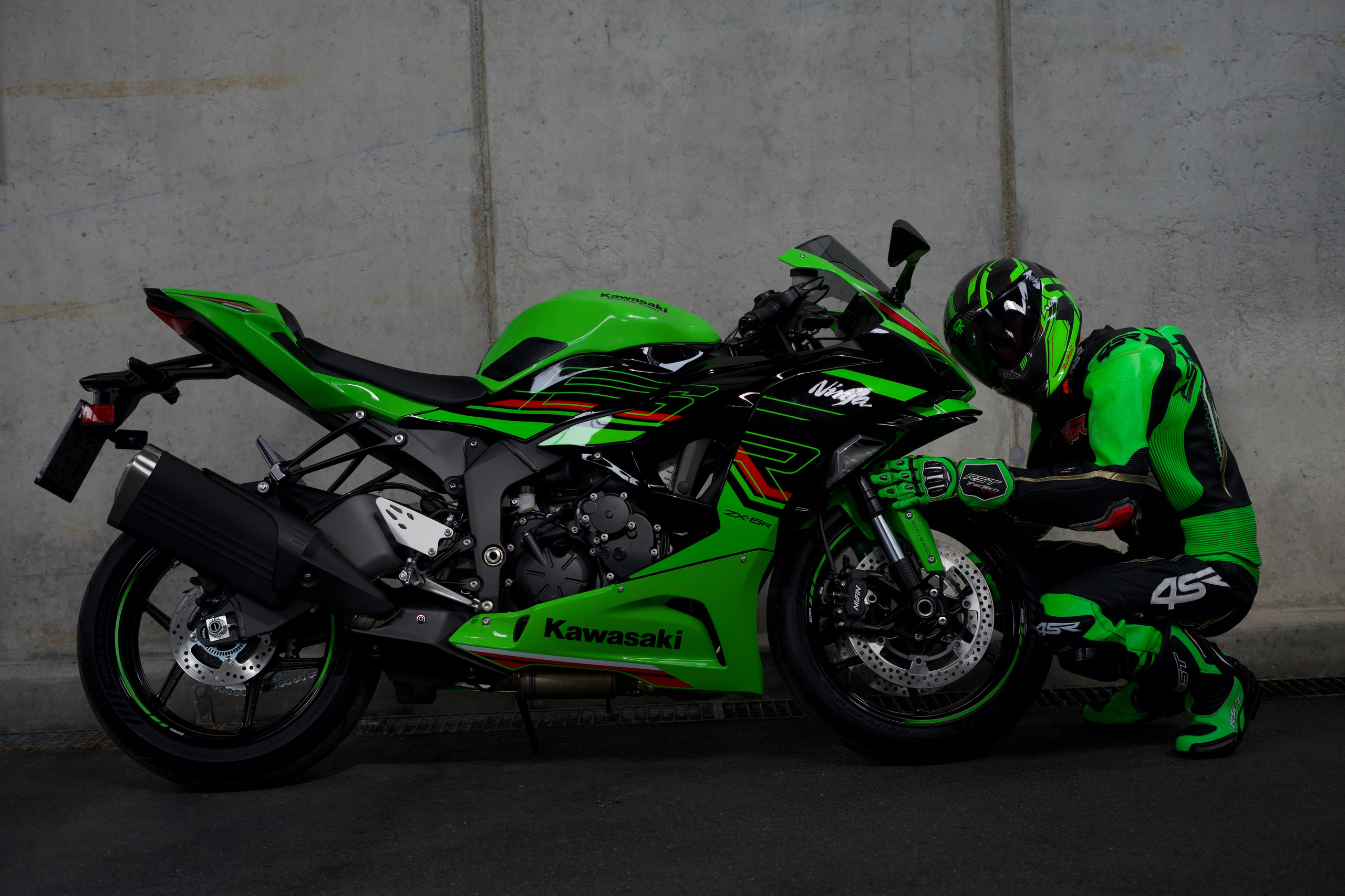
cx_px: 672
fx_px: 1868
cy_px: 448
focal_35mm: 50
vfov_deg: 27.0
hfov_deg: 39.6
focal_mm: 50
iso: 500
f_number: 3.2
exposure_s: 1/250
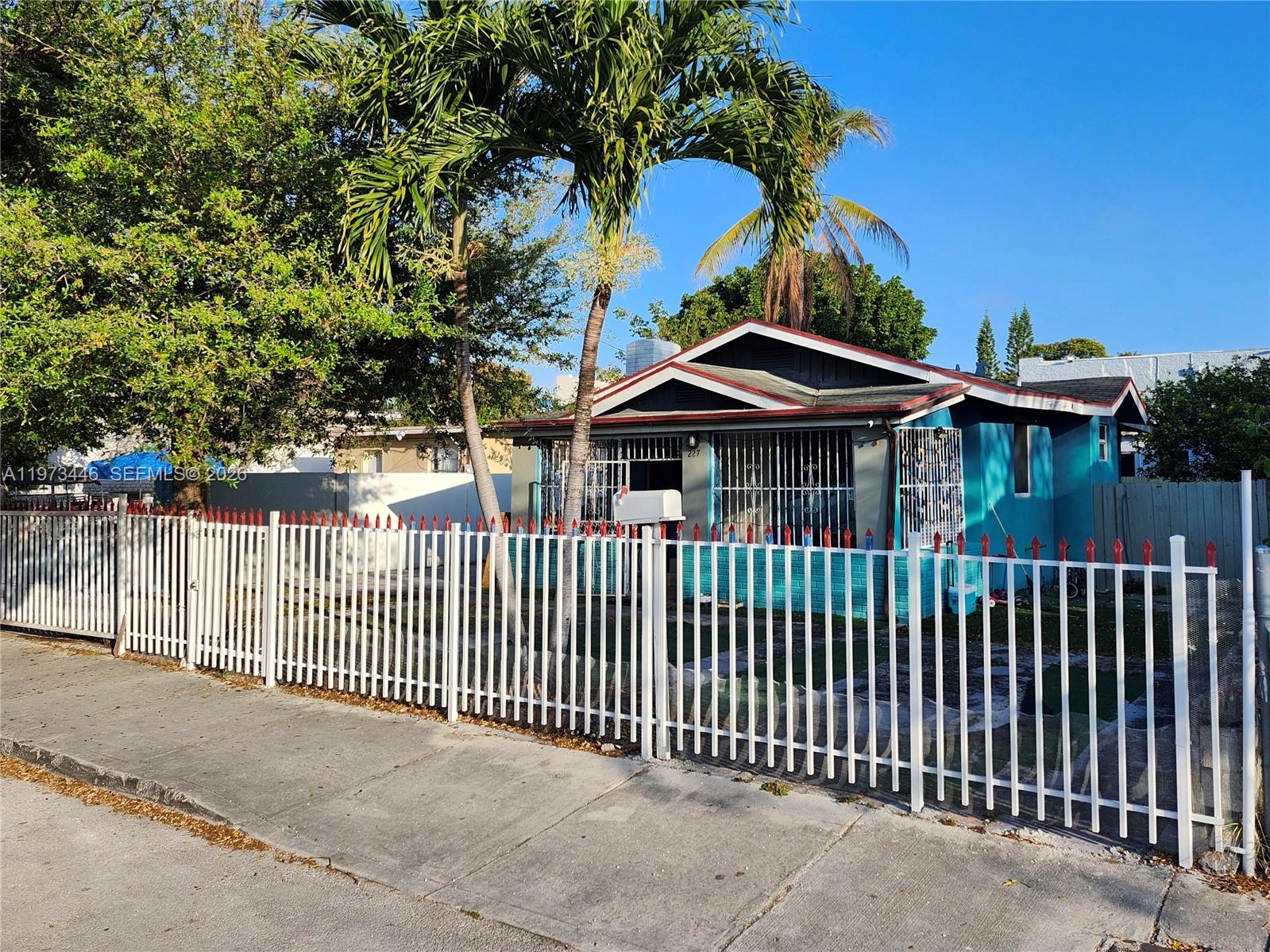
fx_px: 844
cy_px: 476
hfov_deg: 73.9
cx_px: 635
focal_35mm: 23
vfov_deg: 58.9
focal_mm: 5.54
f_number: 1.8
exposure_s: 1/1000
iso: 25
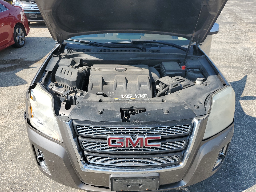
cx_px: 128
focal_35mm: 26
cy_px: 96
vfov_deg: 53.1
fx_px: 192
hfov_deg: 67.3
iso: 50
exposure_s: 1/1667
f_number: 1.5
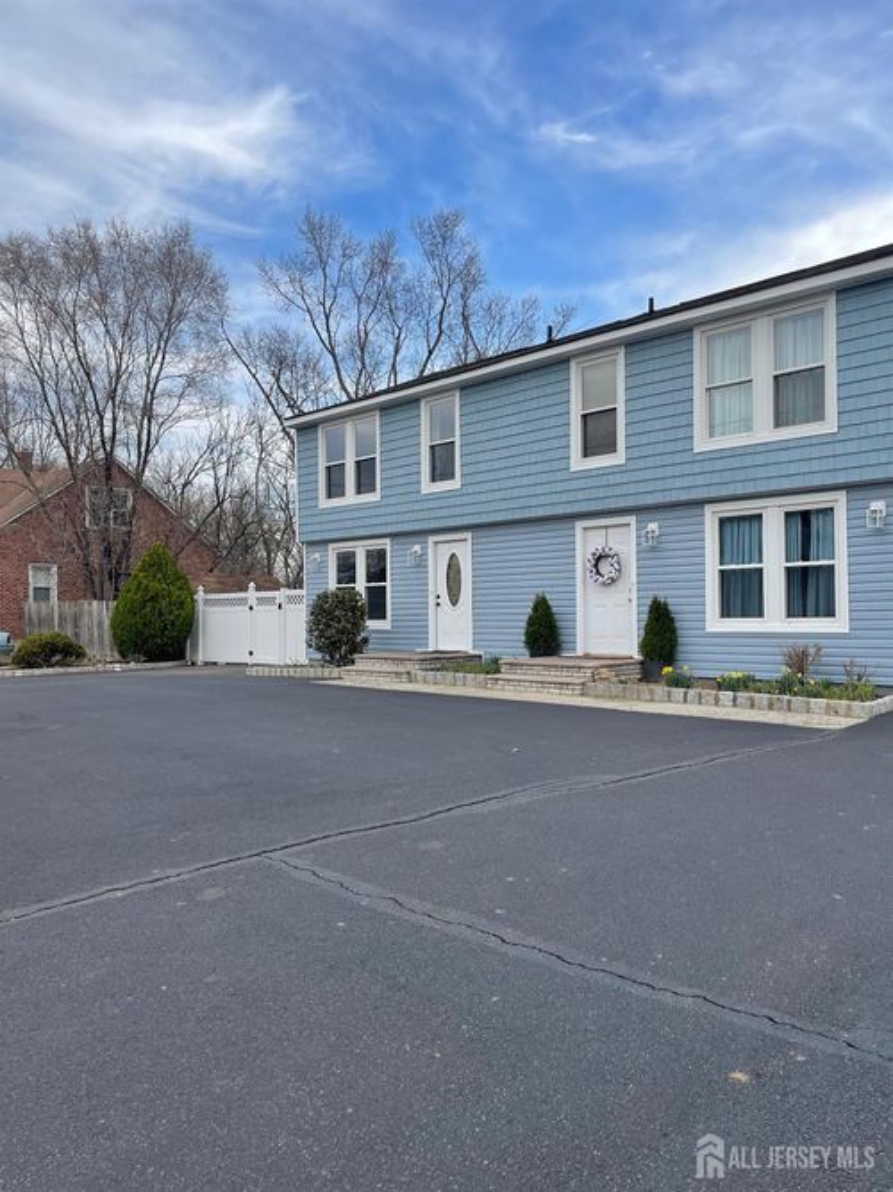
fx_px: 860
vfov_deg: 69.4
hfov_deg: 54.9
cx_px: 446
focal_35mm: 25
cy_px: 596
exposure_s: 1/1618
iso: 32
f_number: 1.6
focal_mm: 5.1
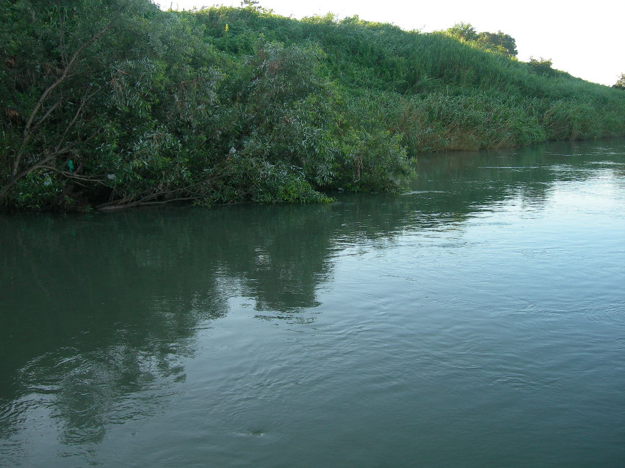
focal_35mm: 38
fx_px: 686
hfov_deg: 49.0
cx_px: 312
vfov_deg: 37.7
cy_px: 234
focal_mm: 7.8
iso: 50
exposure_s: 1/134
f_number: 2.8
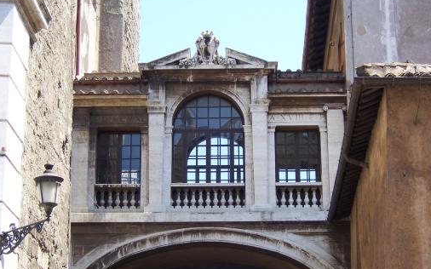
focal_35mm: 88
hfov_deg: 23.6
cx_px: 214
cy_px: 151
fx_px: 1033
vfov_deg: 14.8
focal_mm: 13.5
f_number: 4.8
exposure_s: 1/180
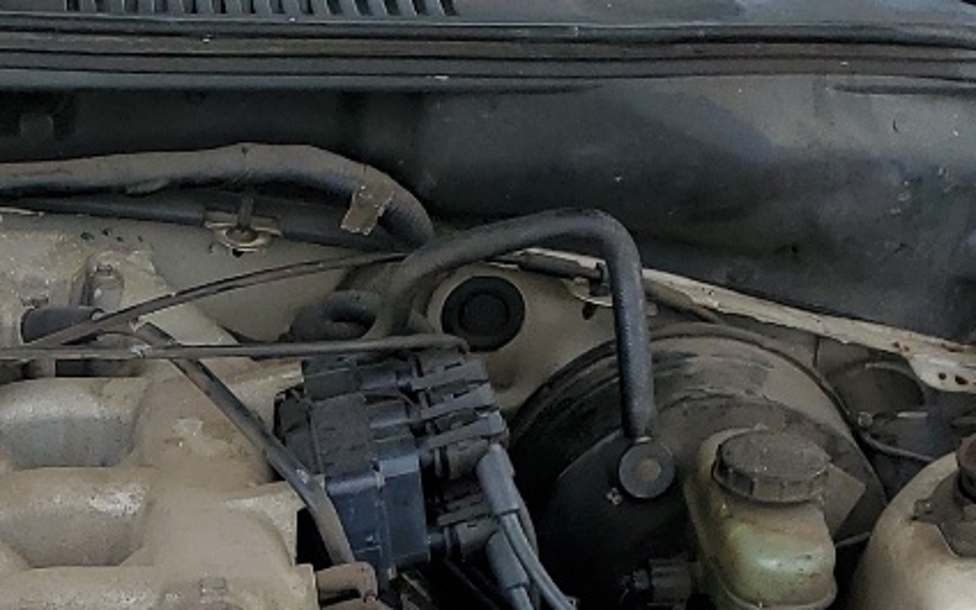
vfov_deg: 12.0
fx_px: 2766
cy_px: 902
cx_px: -16
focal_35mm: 104
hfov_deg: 19.4
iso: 50
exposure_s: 1/909
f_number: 1.5
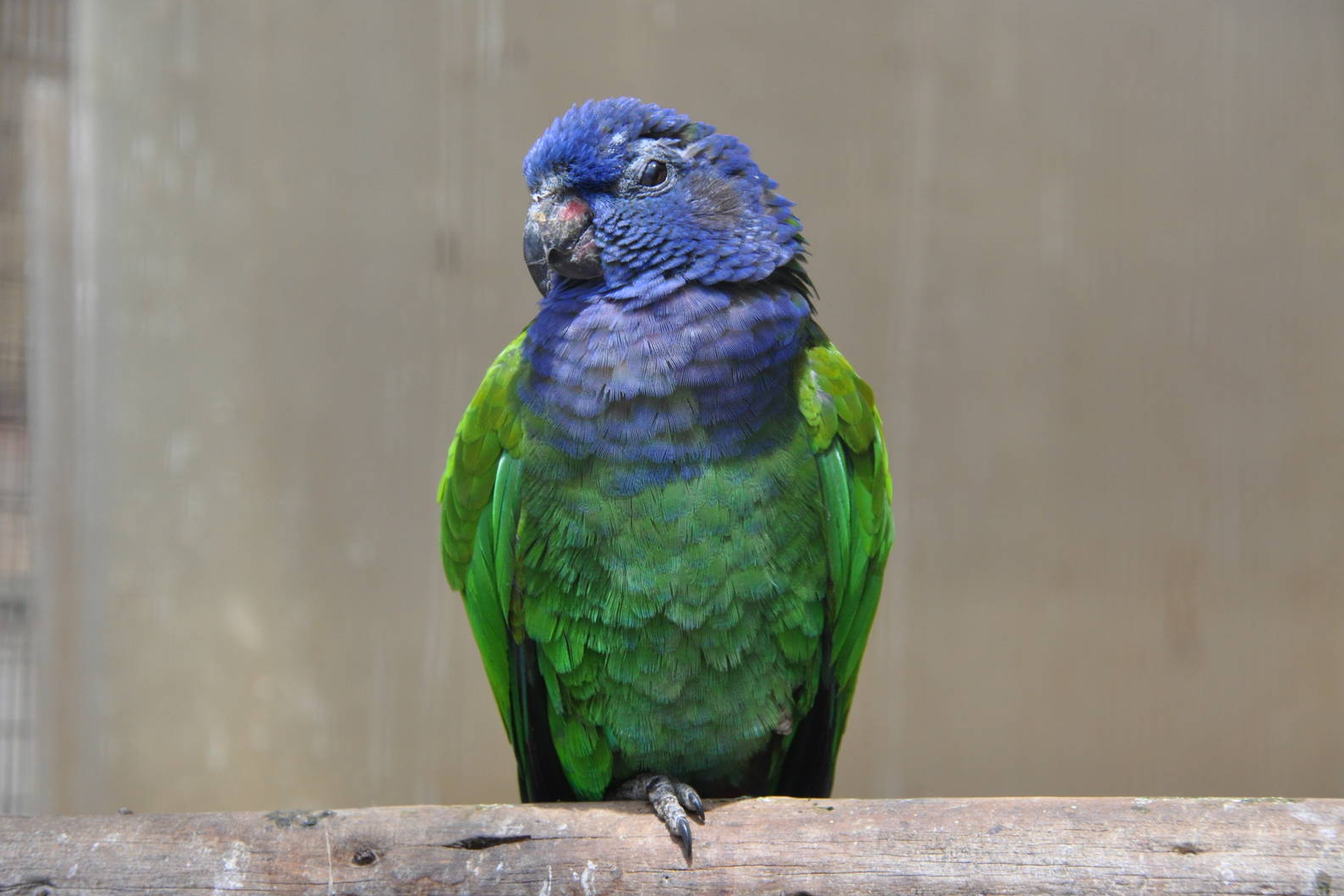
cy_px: 448
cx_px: 670
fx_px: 7037
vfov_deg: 7.3
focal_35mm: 189
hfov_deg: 10.9
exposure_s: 1/320
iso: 1000
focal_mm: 125
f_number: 9
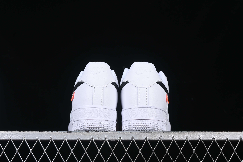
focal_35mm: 75
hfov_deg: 27.0
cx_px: 122
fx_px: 506
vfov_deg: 18.2
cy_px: 81
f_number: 8
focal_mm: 50
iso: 160
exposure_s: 1/100
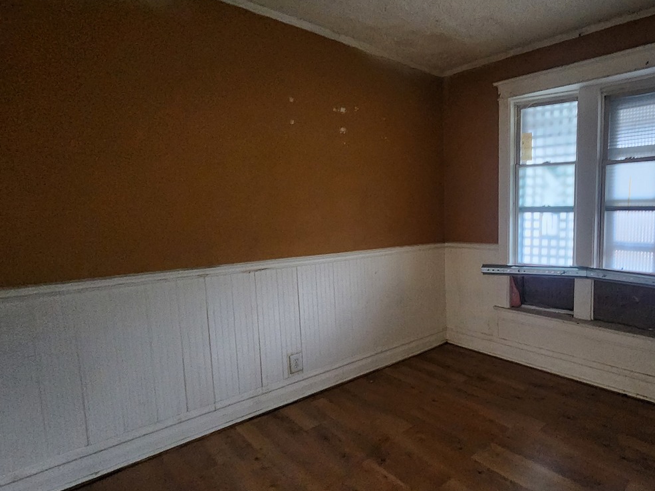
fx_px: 360
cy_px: 247
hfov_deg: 80.6
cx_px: 458
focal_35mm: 19
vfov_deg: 68.7
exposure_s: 1/24
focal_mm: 2.2
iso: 1000
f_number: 2.2
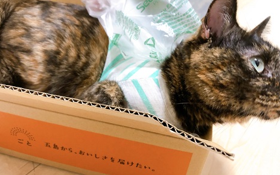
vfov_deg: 39.4
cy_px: 87
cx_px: 130
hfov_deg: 59.6
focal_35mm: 32
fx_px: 244
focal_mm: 3.99
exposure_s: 1/17
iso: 64
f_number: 1.8
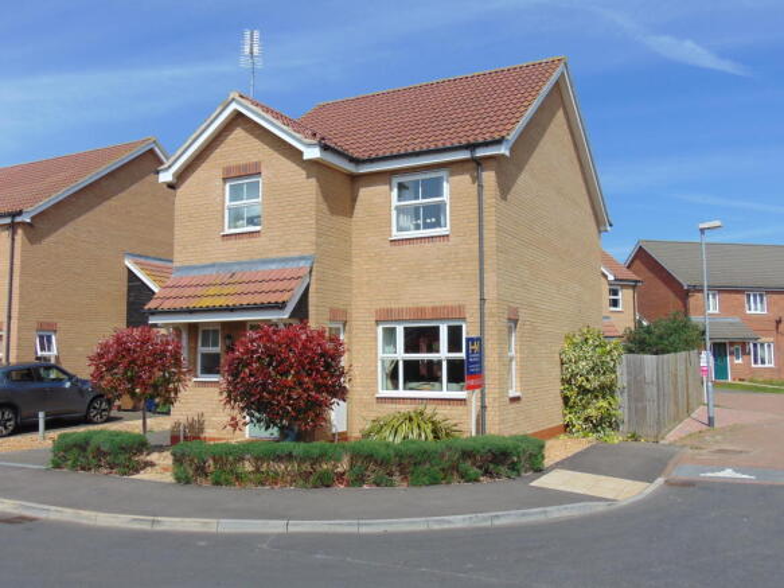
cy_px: 294
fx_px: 747
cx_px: 392
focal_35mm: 33
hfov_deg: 55.4
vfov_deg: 42.9
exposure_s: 1/250
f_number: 8.2
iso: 80
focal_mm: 5.8
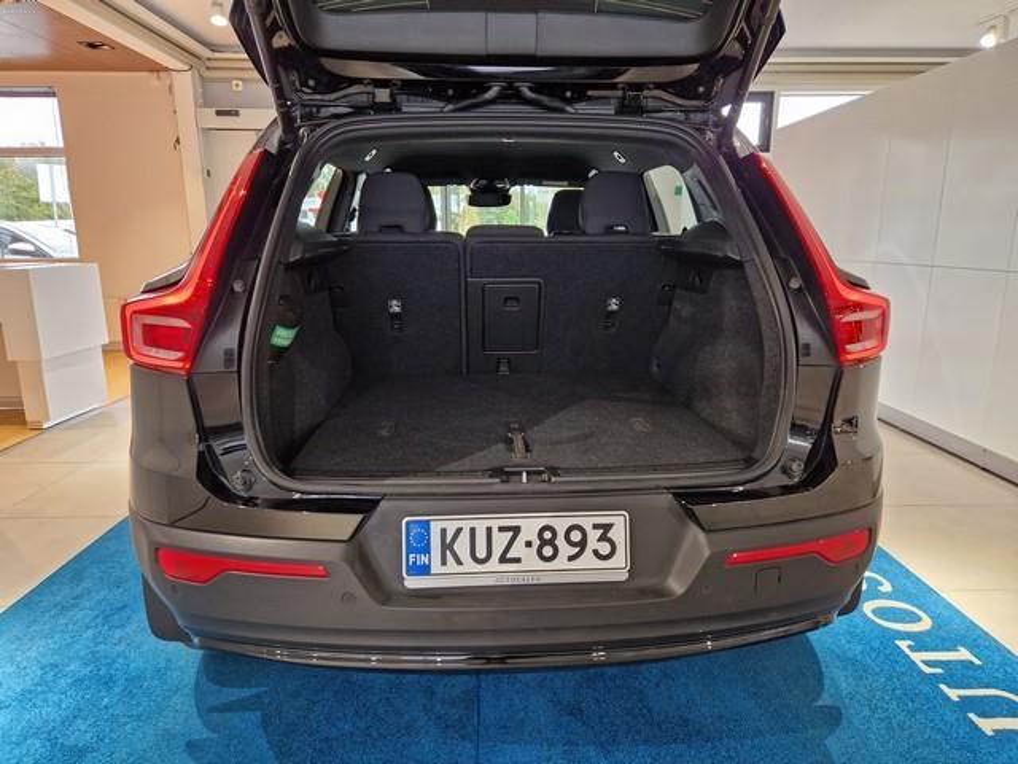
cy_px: 382
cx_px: 509
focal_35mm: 23
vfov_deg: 58.9
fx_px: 676
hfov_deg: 73.9
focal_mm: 5.4
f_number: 1.8
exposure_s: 1/100
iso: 160
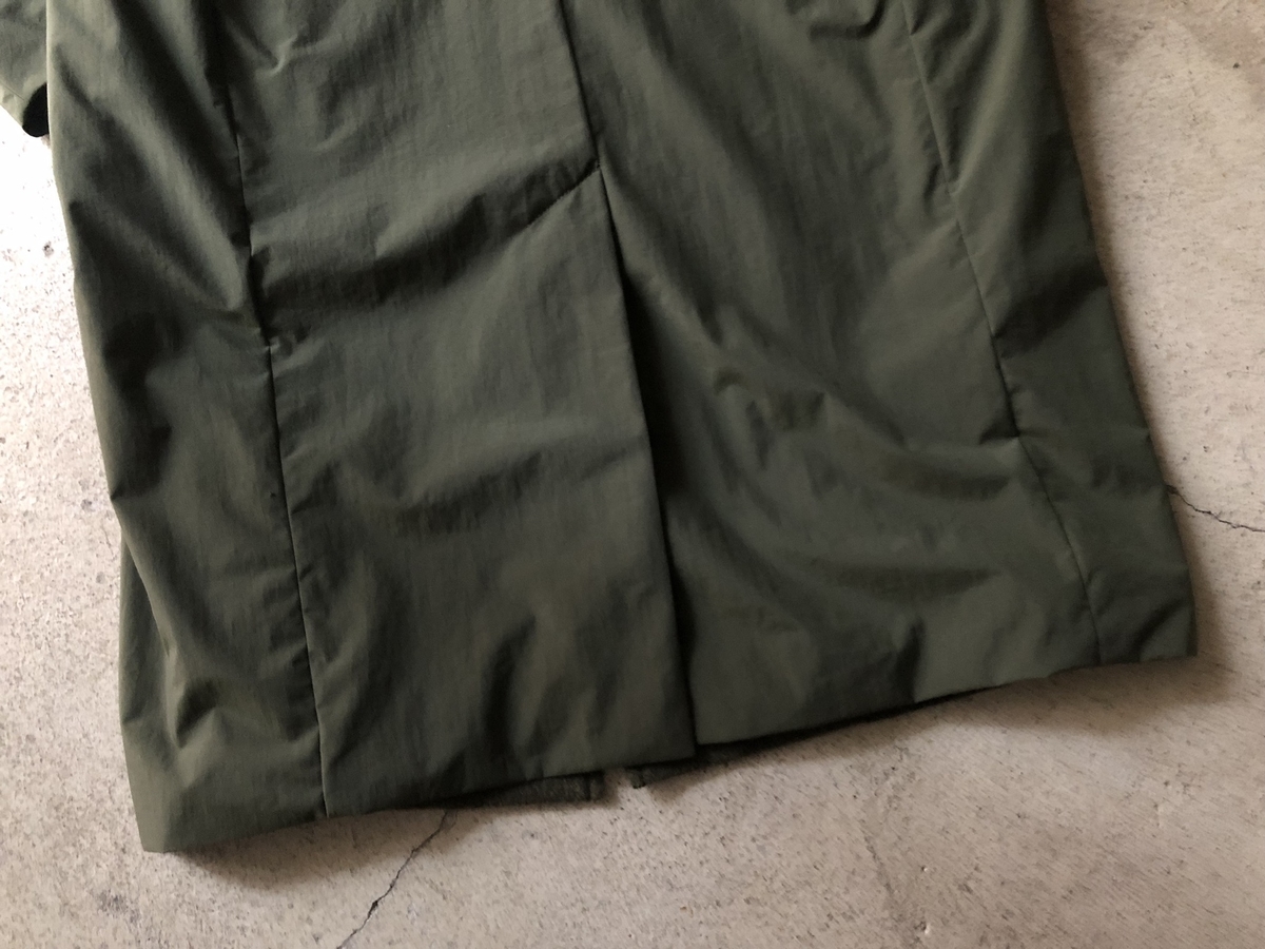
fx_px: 1023
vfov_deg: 49.7
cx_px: 632
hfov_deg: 63.4
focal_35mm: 28
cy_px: 474
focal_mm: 4
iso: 200
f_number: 1.8
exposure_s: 1/4
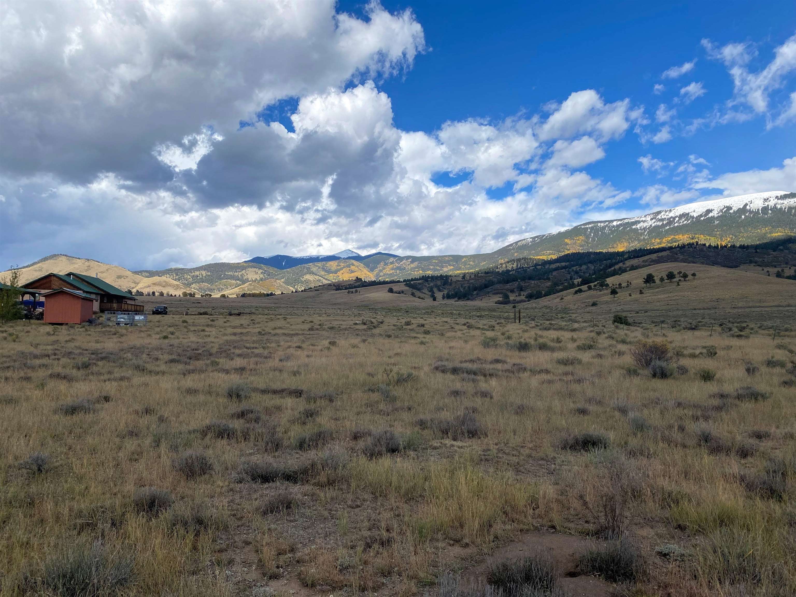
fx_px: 598
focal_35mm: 26
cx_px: 398
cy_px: 298
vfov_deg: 53.1
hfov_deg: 67.3
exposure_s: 1/4115
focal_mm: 4.25
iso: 32
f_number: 1.8
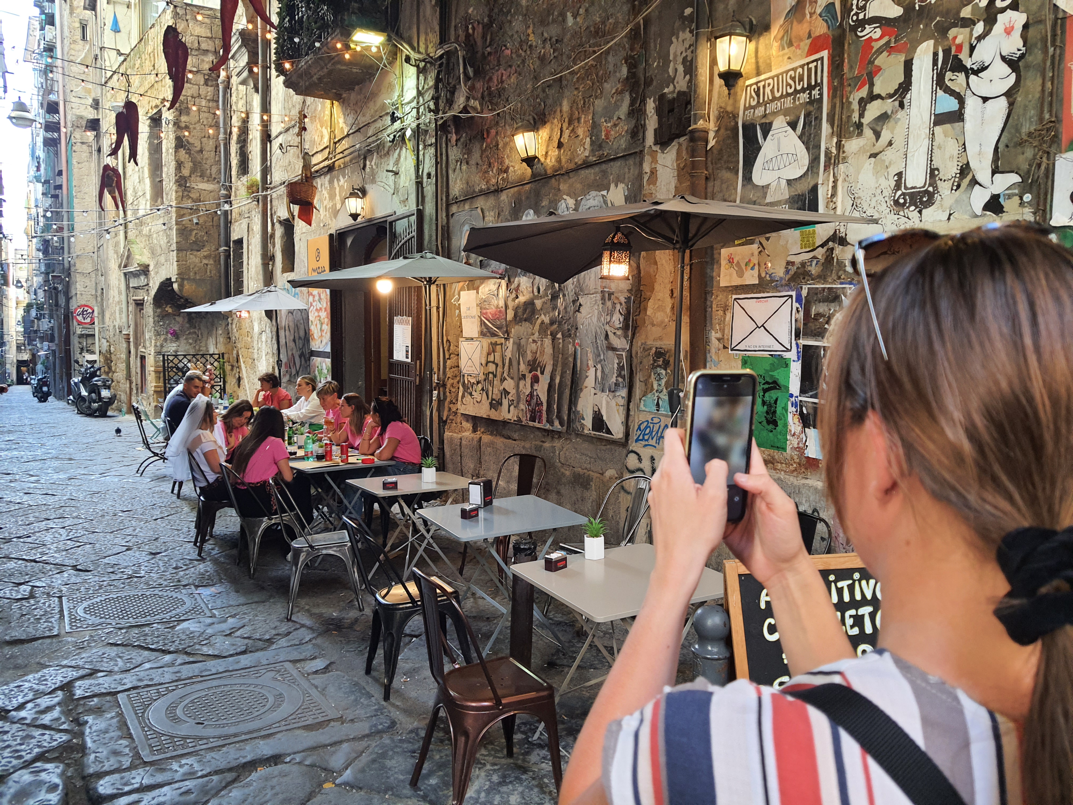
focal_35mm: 26
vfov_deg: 53.1
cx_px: 536
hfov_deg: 67.3
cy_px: 402
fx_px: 806
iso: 200
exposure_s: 1/100
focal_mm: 4.32
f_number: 1.7
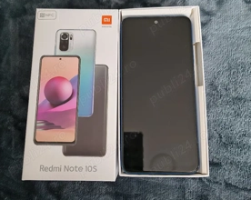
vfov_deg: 43.2
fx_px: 252
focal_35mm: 34
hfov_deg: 52.9
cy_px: 93
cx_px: 126
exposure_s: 1/33.3
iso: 1758
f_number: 1.8
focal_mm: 5.56
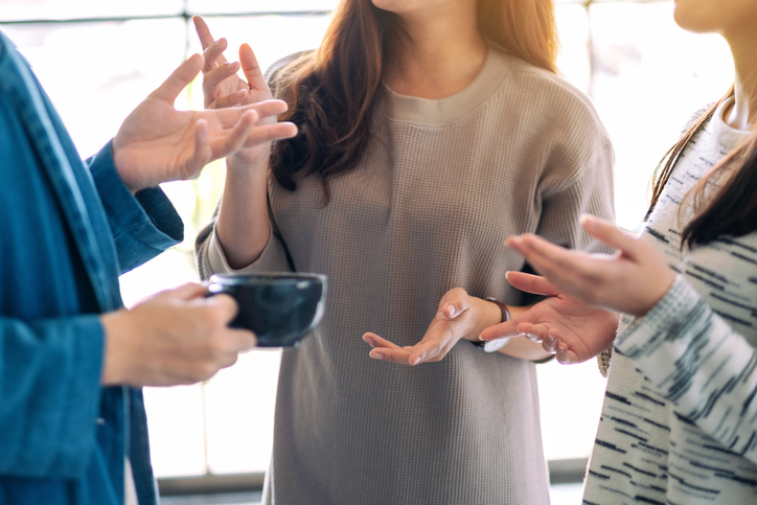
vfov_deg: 16.3
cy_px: 252
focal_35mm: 84
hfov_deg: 24.2
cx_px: 378
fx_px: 1767
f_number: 1.2
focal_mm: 56
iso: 200
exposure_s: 1/220
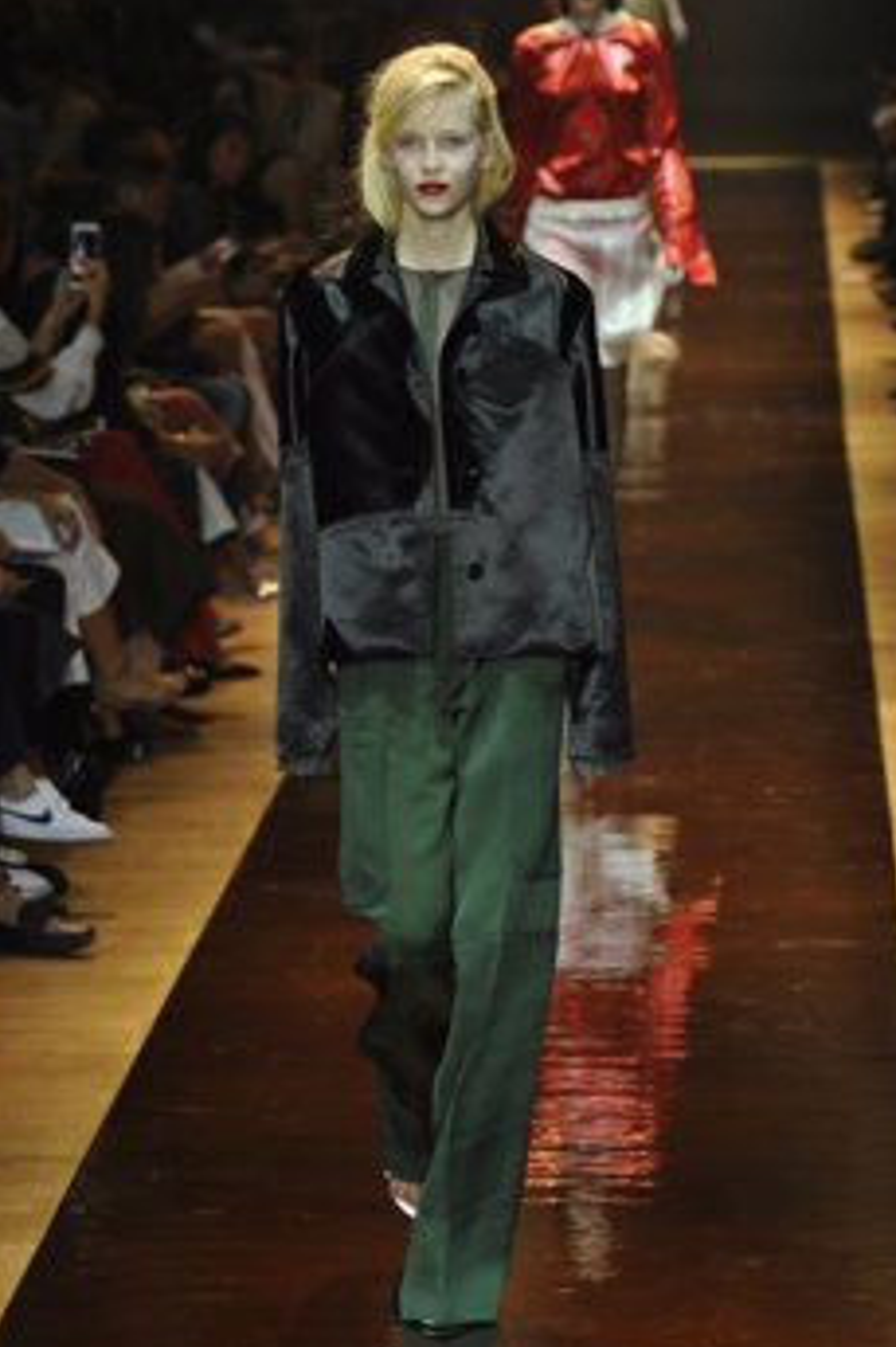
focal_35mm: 190
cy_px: 687
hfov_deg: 7.2
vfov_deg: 10.8
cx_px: 426
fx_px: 7100
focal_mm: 145
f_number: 5.6
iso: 2000
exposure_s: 1/400
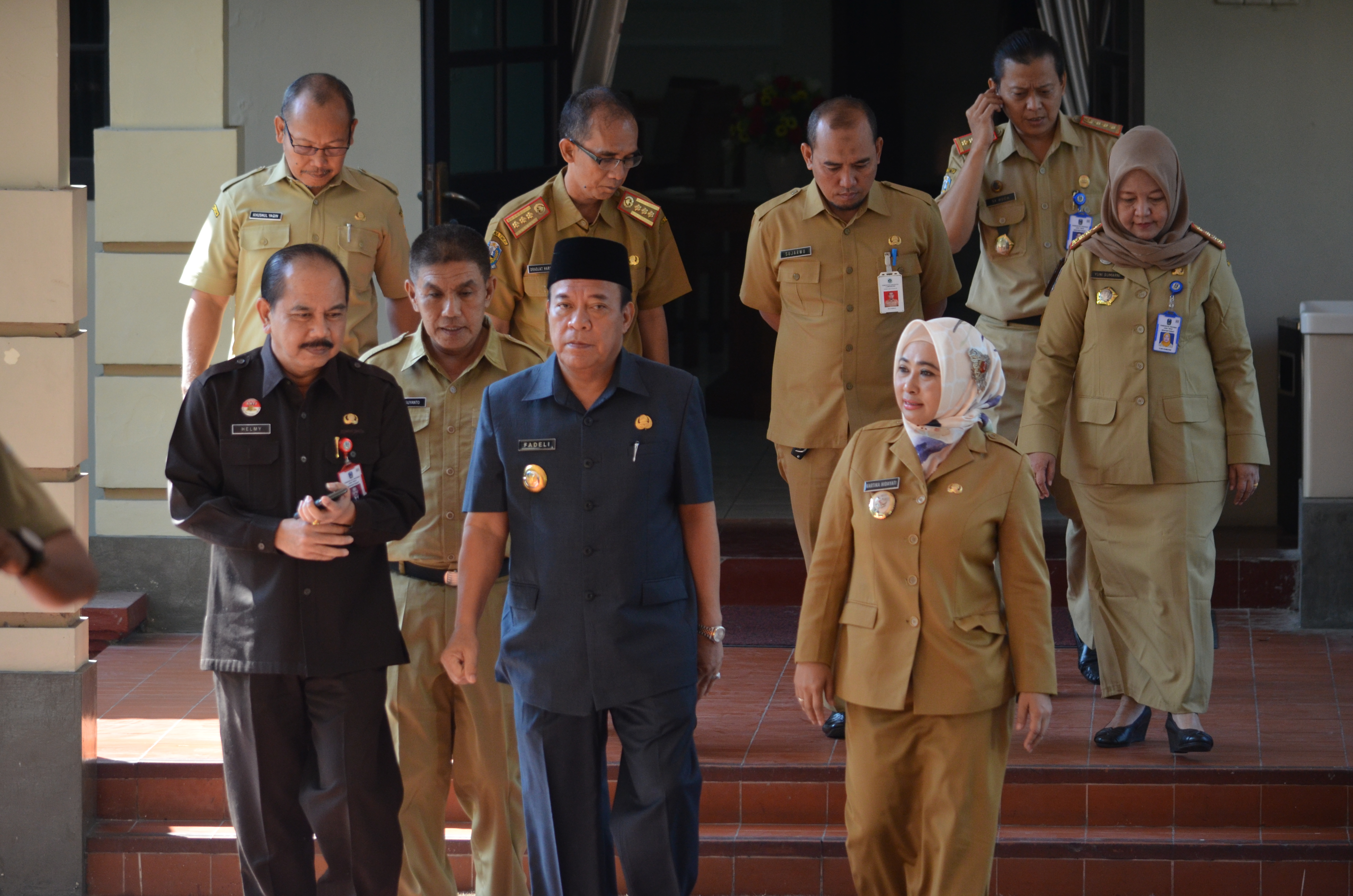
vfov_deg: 6.1
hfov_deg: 9.2
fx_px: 8439
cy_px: 448
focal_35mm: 225
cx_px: 676
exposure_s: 1/500
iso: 900
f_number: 4.8
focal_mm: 150
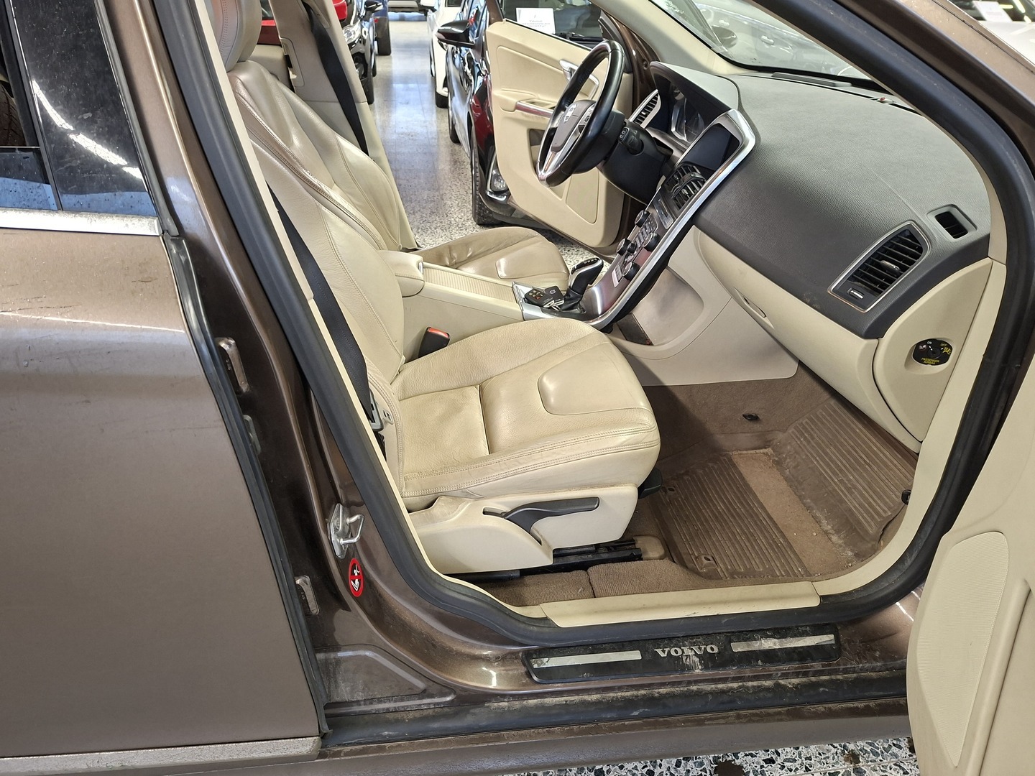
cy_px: 388
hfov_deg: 73.9
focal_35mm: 23
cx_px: 518
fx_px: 688
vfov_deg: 58.9
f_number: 1.8
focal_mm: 5.54
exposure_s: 1/50
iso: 320
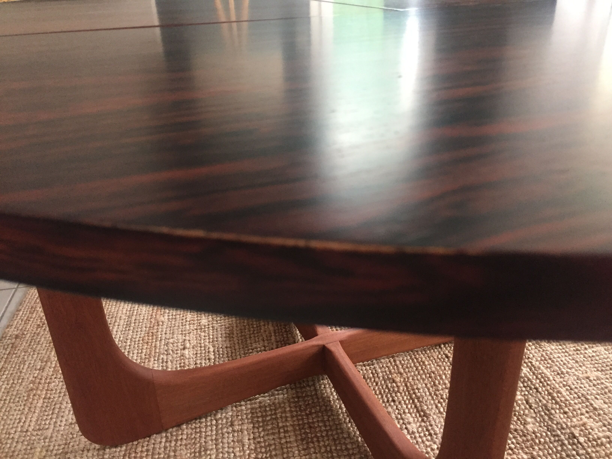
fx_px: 513
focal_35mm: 29
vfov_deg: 48.2
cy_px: 230
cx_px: 306
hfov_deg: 61.7
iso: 320
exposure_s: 1/33
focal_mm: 4.15
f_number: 2.2
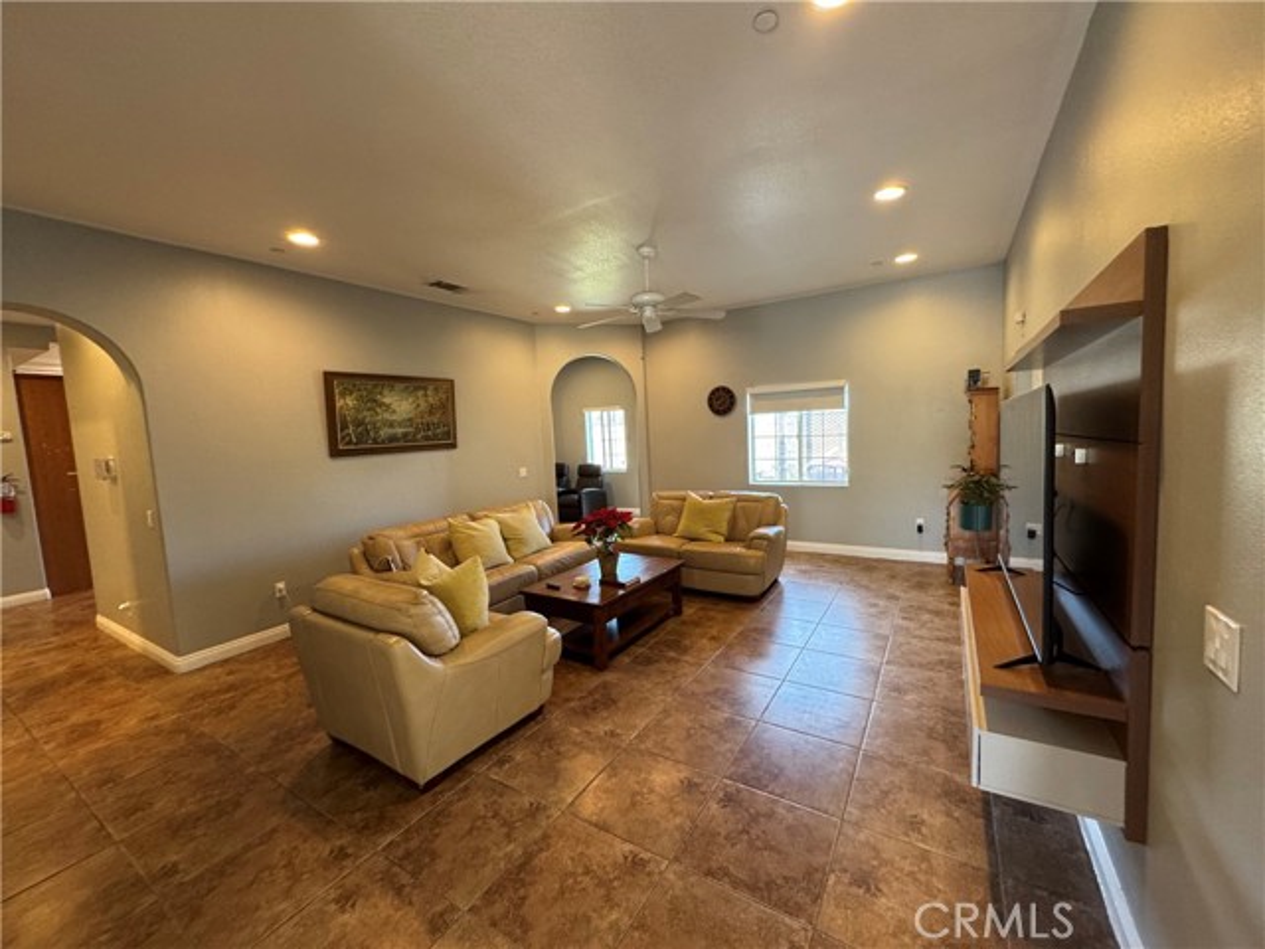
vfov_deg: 85.7
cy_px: 474
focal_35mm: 14
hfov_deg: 102.1
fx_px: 512
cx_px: 632
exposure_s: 1/60
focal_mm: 2.22
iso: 250
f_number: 2.2
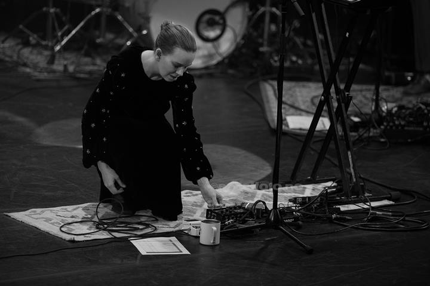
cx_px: 215
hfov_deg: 6.9
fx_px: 3581
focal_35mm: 300
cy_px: 143
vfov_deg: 4.6
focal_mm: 300
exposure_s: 1/500
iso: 4000
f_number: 2.8
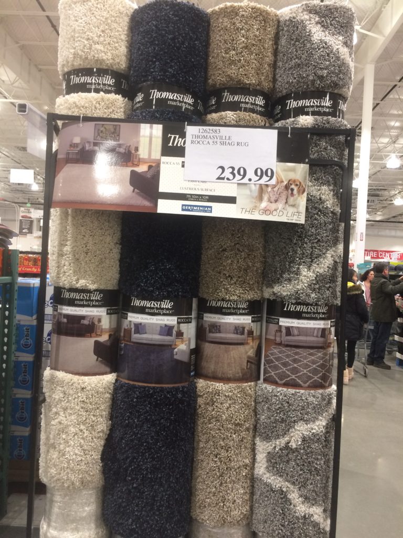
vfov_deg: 61.7
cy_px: 269
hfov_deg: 48.2
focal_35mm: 29
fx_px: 450
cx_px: 202
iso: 125
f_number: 2.2
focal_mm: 4.15
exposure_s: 1/33
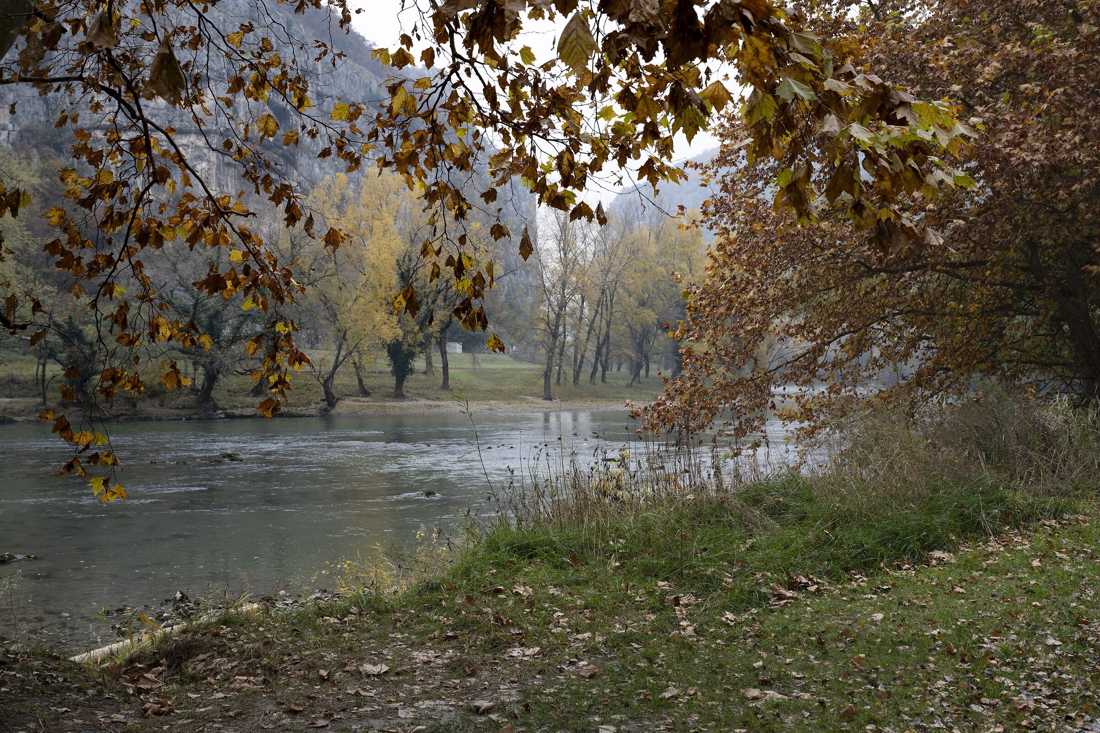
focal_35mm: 36
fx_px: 1100
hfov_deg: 53.1
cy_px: 366
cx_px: 550
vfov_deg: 36.9
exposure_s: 1/40
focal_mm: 36
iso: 110
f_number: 6.3
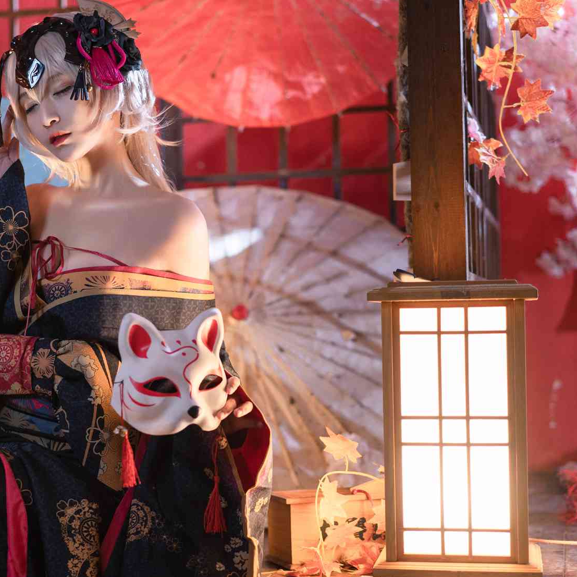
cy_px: 296
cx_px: 176
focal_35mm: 76
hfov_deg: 22.6
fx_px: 1433
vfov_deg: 22.8
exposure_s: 1/100
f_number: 2
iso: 1000
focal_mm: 55
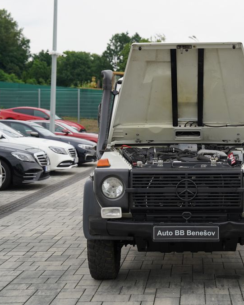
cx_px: 191
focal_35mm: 71
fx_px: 641
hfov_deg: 21.3
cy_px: 152
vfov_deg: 26.8
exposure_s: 1/100
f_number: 4
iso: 100
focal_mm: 50
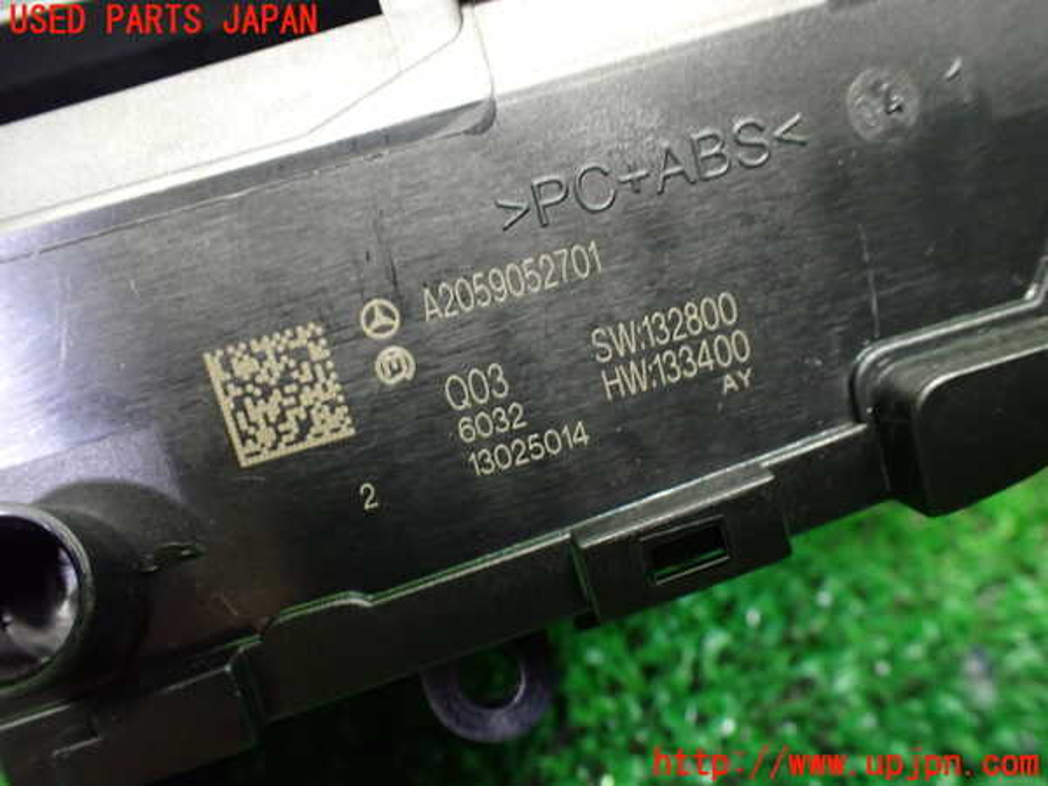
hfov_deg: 60.0
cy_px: 393
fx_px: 908
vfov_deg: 46.8
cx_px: 524
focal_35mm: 30
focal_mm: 5.4
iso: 800
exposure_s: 1/30
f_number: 2.3
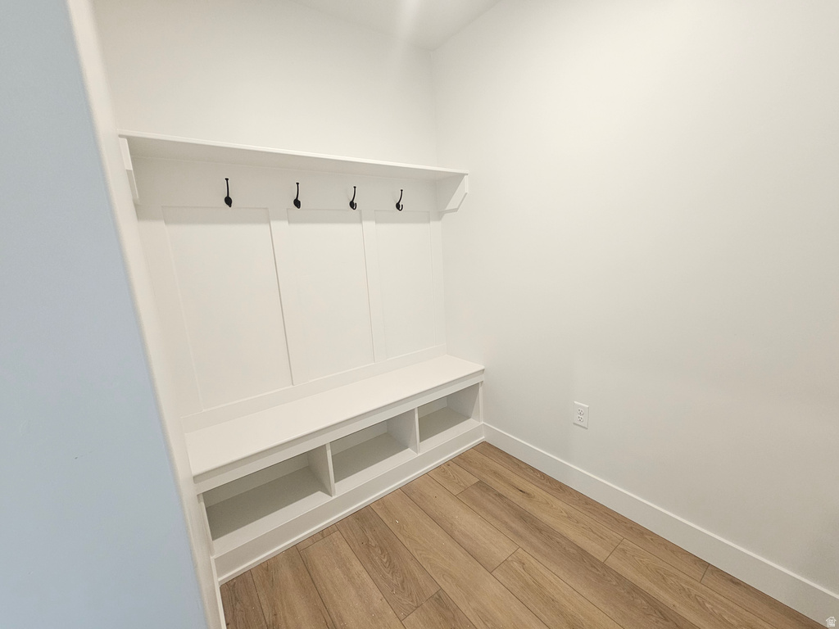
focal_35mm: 13
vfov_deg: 89.9
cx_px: 420
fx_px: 315
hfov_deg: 106.2
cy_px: 314
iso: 250
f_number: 2.2
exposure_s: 1/60
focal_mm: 2.2
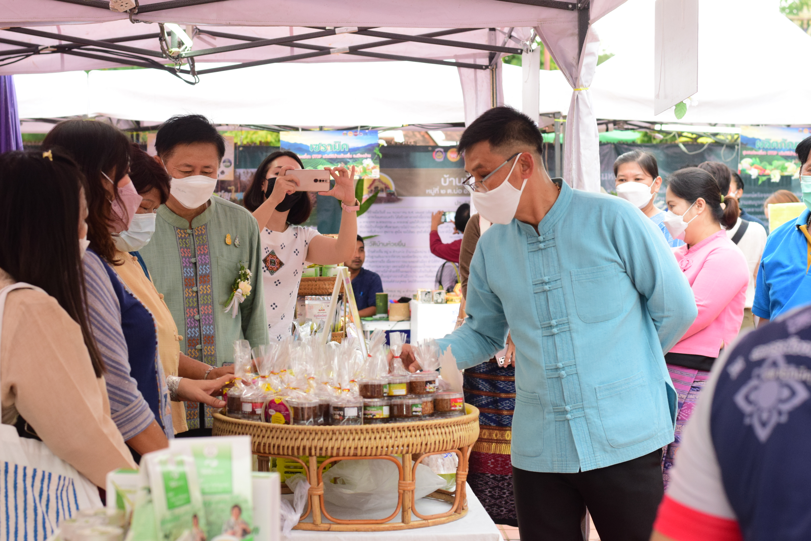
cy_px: 270
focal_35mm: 75
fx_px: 1690
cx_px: 406
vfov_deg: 18.2
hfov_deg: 27.0
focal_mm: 50
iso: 1250
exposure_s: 1/160
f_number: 5.6
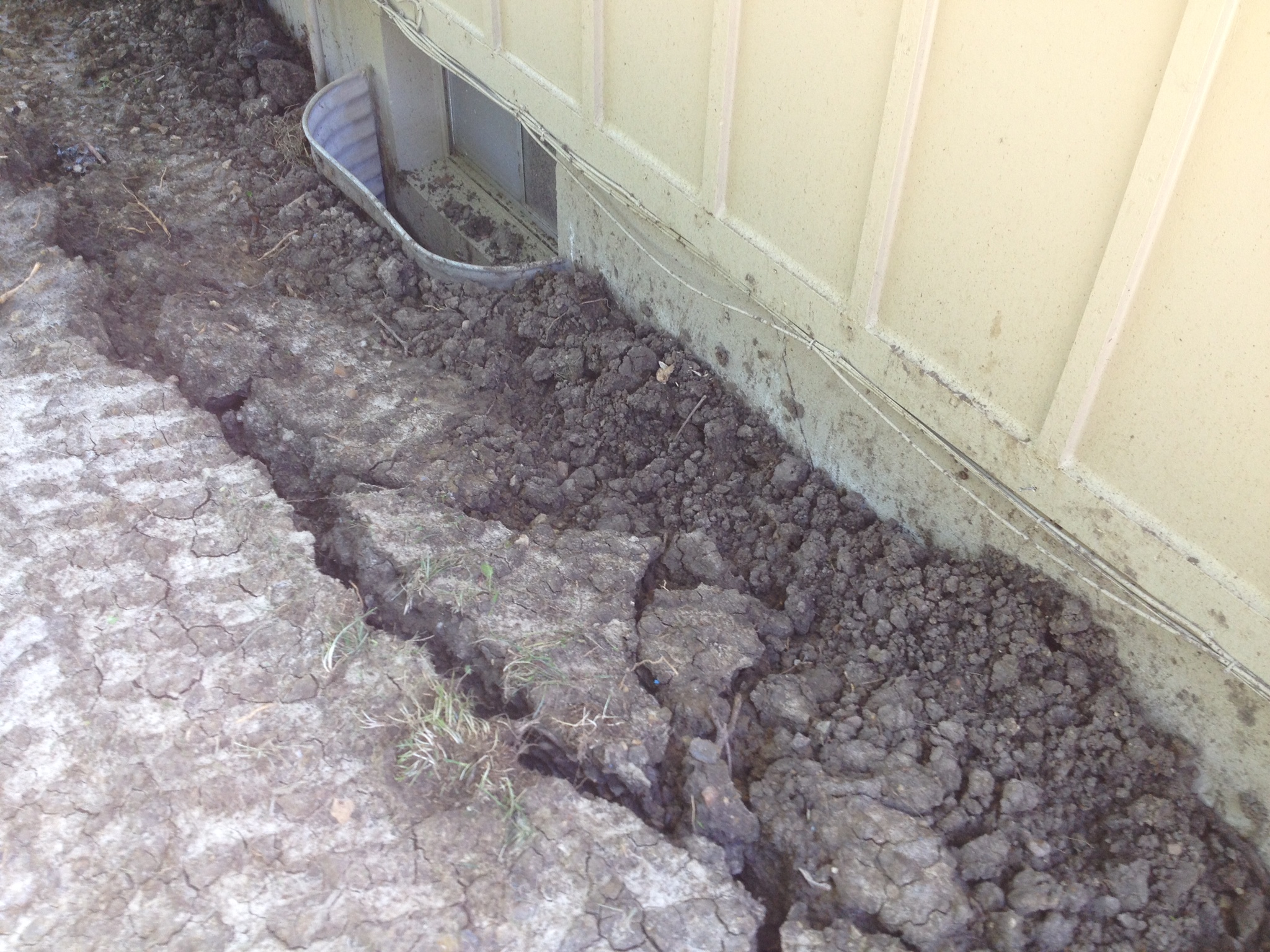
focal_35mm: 35
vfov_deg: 40.7
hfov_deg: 52.6
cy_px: 476
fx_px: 1284
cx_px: 635
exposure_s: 1/60
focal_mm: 4.28
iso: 64
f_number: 2.4
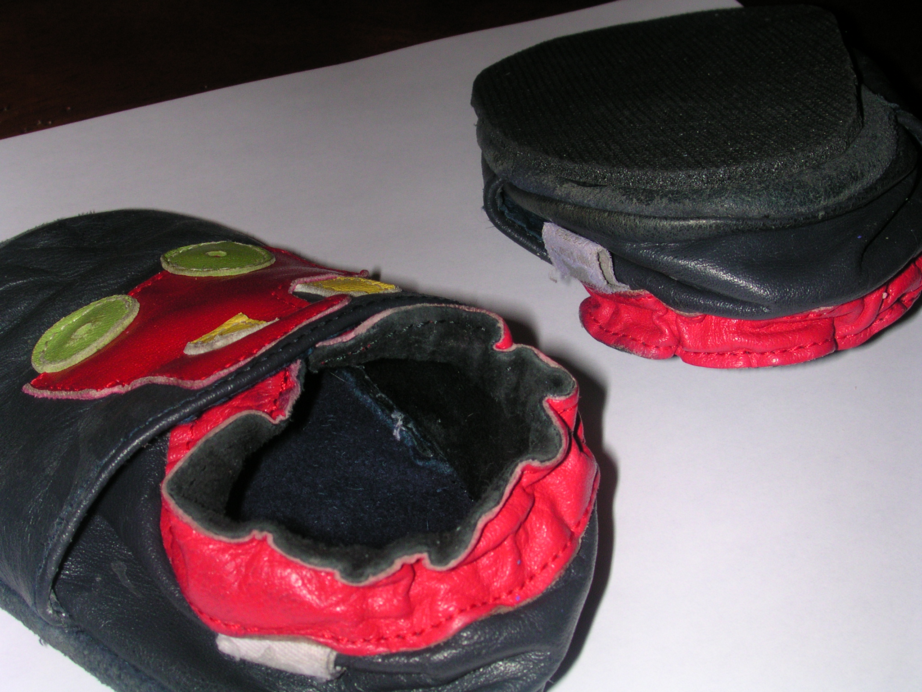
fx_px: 1438
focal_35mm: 54
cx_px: 461
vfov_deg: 27.0
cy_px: 346
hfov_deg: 35.5
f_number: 5.4
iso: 100
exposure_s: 1/60
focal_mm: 8.2
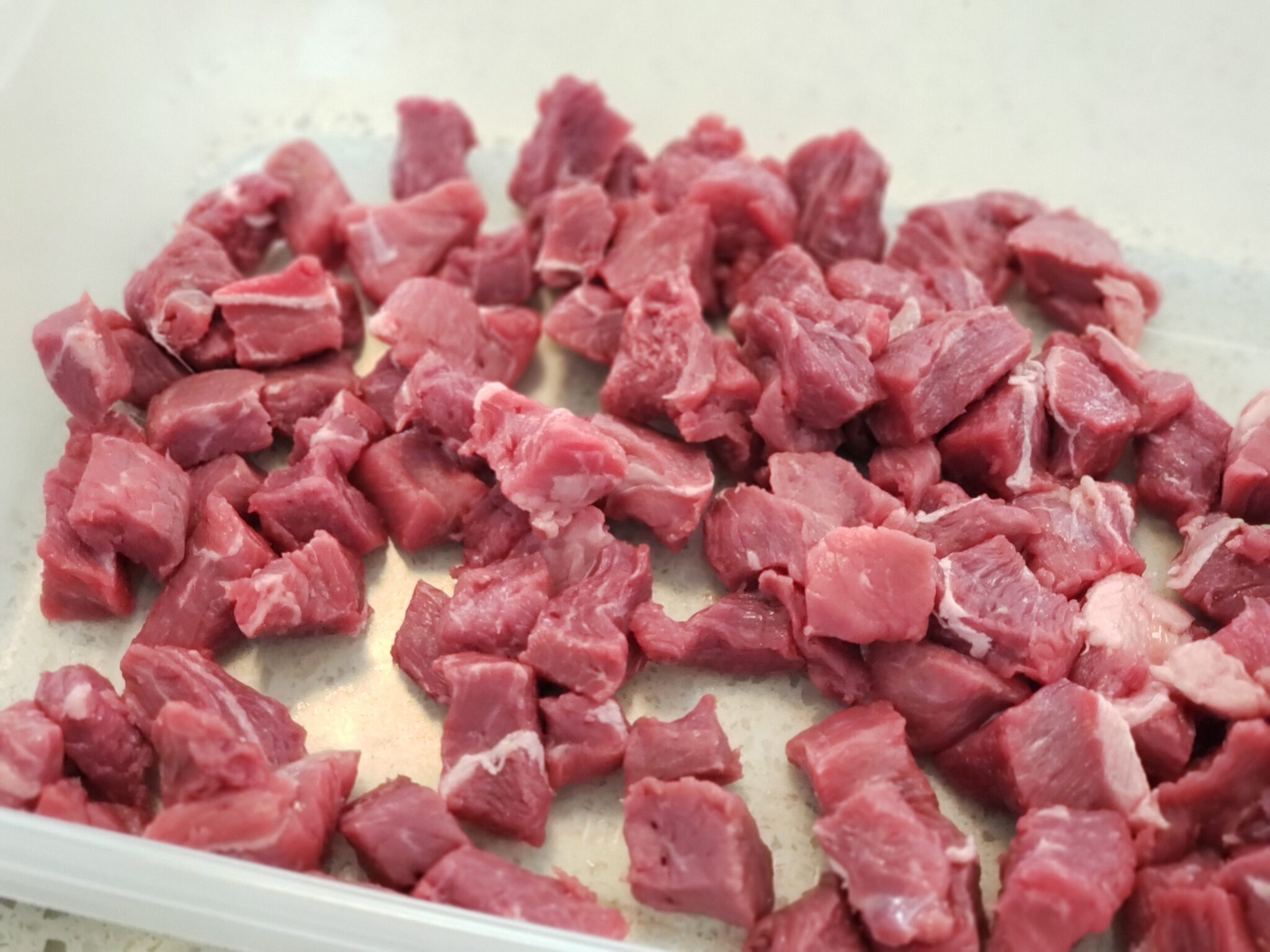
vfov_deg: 28.0
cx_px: 635
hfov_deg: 36.8
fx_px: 1908
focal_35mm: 52
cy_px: 476
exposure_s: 1/24
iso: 320
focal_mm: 6
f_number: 2.4
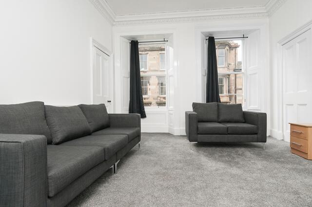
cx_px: 156
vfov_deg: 67.2
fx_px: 156
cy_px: 104
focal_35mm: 18
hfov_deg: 90.1
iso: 200
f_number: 8
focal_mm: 12
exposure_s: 1/200
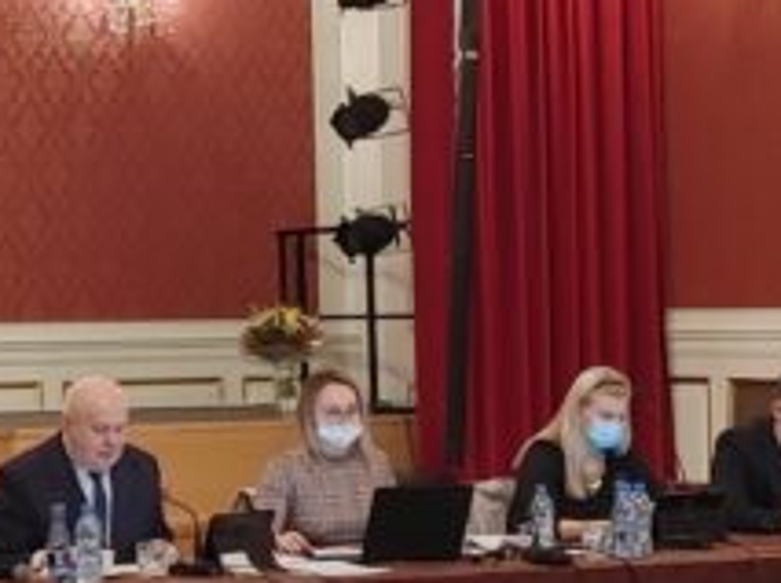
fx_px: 3086
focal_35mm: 137
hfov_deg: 14.2
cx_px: -26
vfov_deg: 10.8
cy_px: 198
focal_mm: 4.81
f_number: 1.8
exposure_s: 1/33
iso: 400
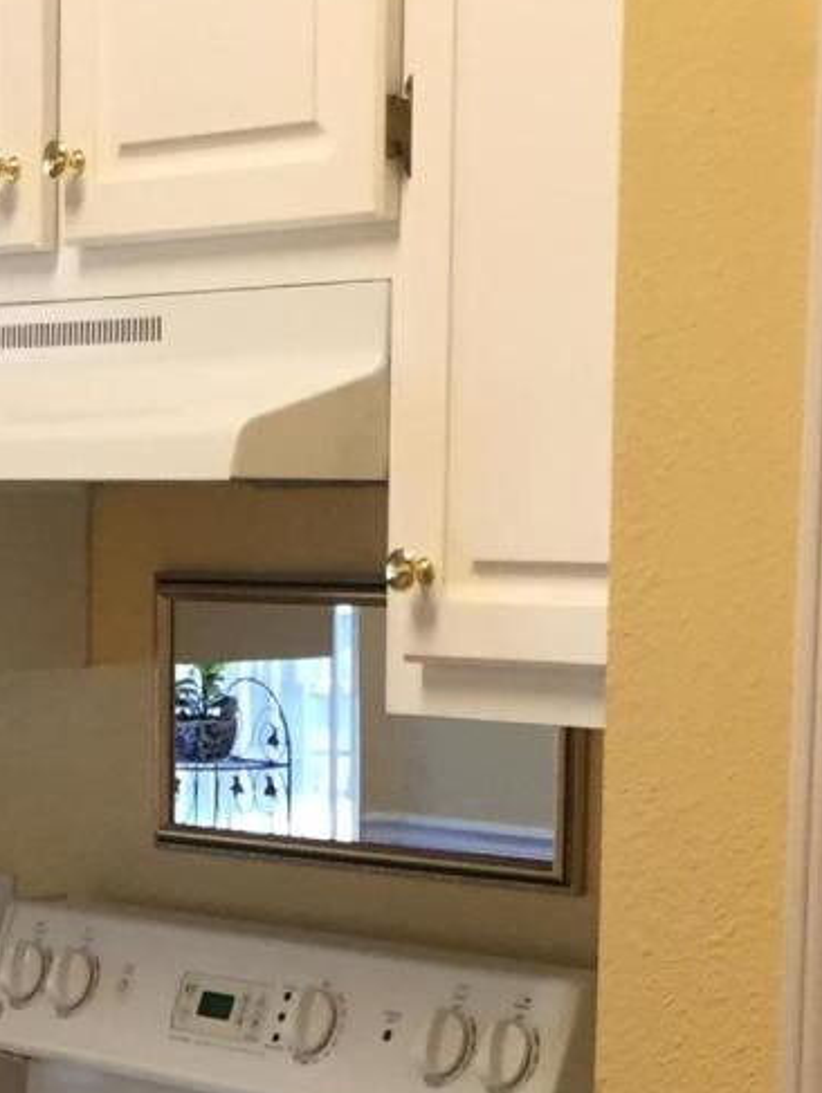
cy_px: 1028
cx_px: 135
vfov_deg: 16.3
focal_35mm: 119
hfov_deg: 12.4
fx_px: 3763
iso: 32
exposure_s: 1/30
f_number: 2.2
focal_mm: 4.15
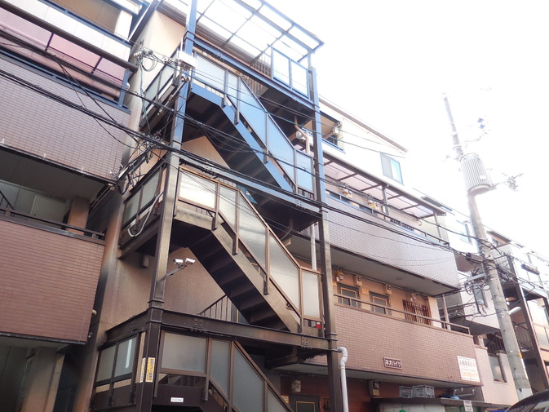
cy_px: 208
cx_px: 267
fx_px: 412
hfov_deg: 67.3
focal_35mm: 26
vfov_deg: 53.1
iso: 125
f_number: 3.3
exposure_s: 1/100
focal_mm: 4.5
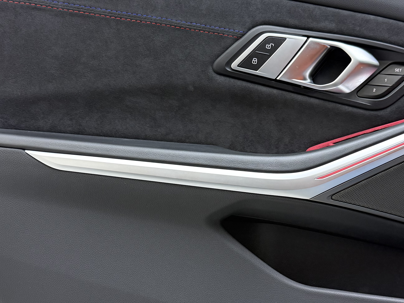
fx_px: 619
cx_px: 211
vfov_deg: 27.5
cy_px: 154
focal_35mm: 53
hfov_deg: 36.2
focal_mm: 6.76
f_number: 1.78
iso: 250
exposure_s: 1/50
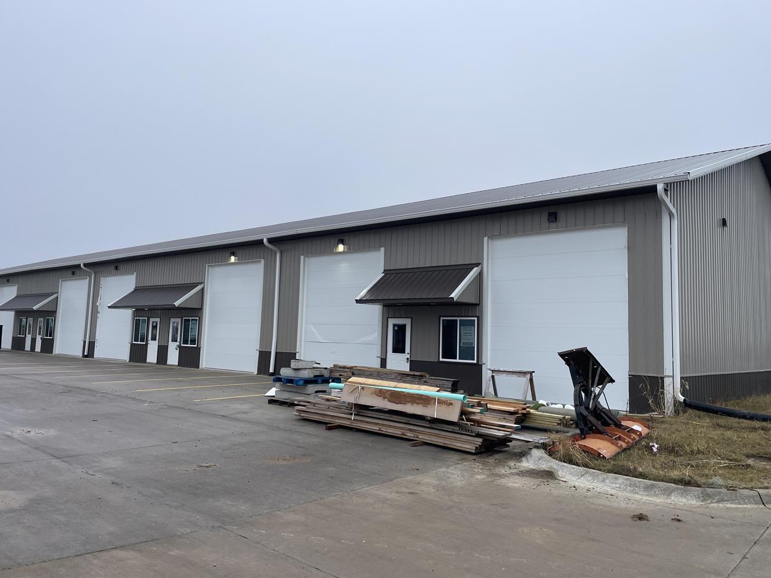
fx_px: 601
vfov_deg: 51.3
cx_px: 380
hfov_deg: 65.3
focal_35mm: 27
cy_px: 283
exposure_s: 1/824
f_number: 1.6
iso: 32
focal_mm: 4.2
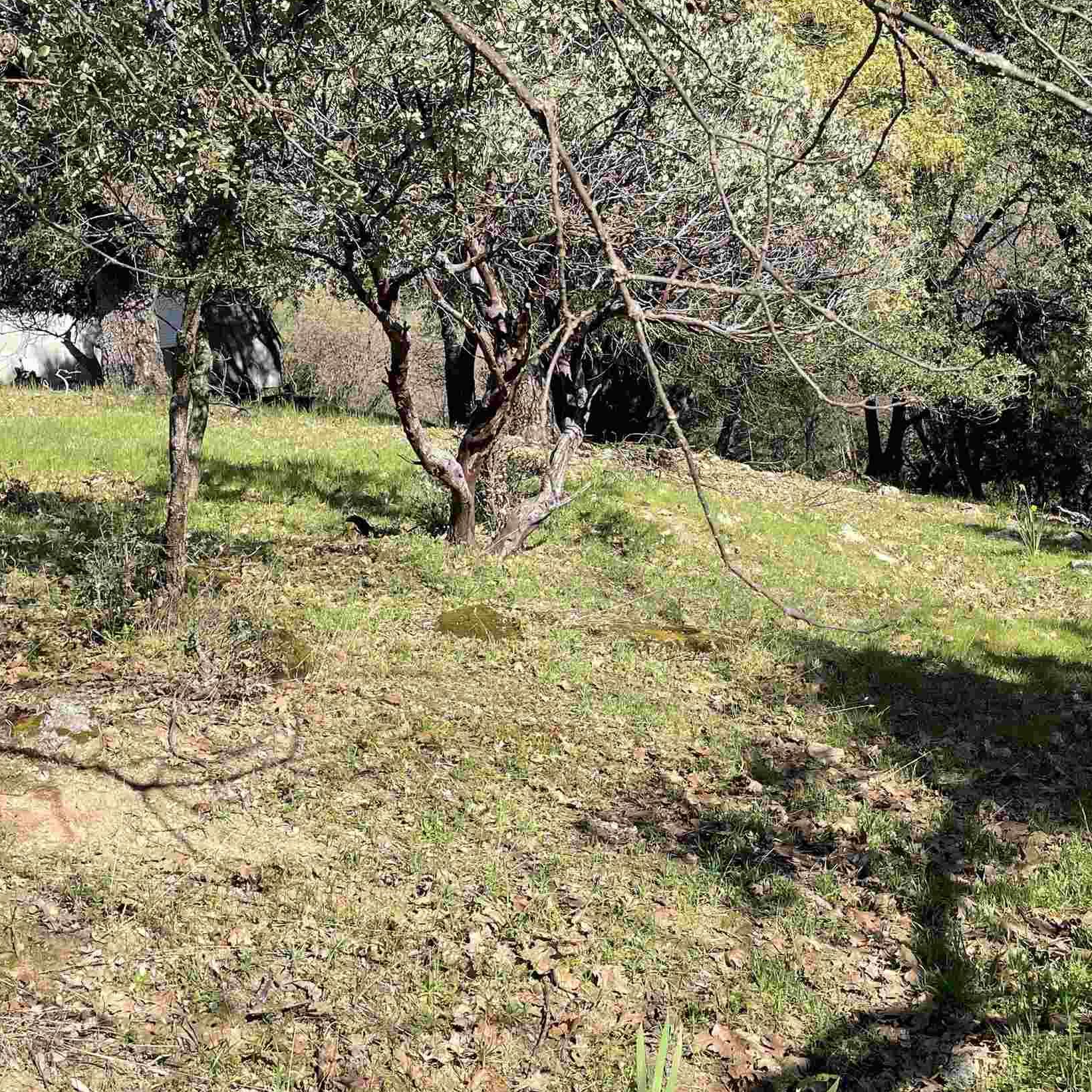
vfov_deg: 39.1
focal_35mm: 43
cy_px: 491
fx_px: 1535
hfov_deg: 38.6
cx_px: 751
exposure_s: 1/1511
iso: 32
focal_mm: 4.2
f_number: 1.6
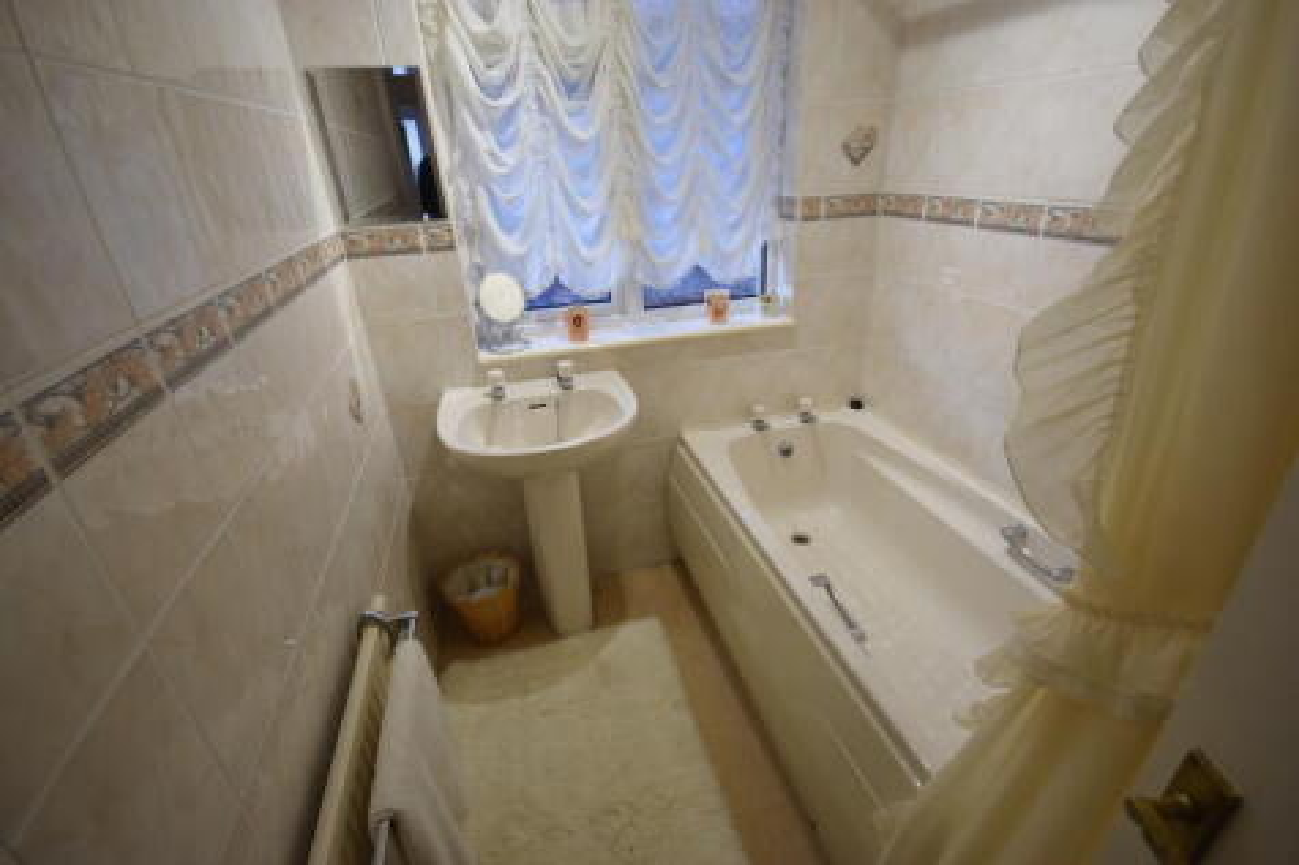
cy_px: 432
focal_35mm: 15
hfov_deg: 100.4
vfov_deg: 77.3
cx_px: 650
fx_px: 541
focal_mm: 10
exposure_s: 1/60
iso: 500
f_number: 4
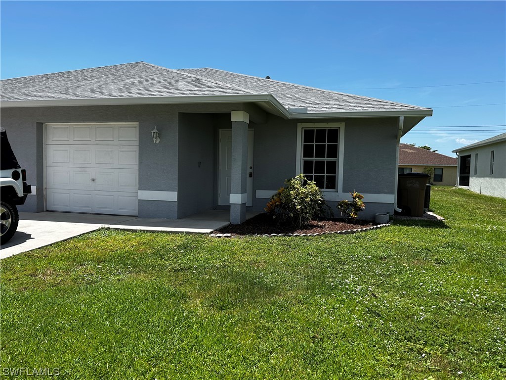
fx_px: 380
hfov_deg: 67.3
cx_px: 253
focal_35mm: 26
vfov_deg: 53.1
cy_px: 190
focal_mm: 5.7
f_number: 1.5
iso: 50
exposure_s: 1/3704
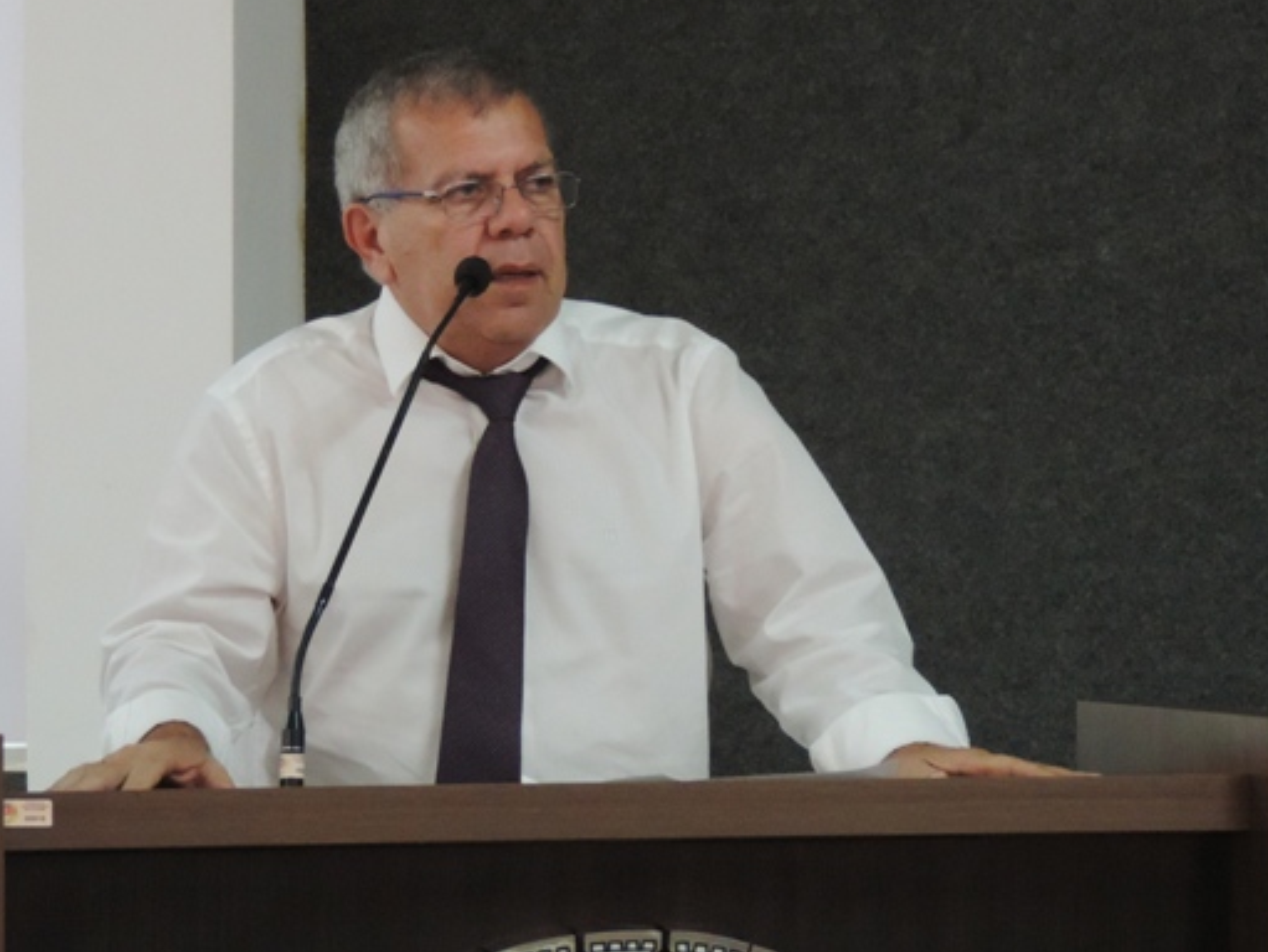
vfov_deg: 7.7
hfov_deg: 10.2
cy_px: 516
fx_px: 7111
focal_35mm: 194
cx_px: 541
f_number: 4.4
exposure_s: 1/30
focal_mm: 27.6
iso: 1400
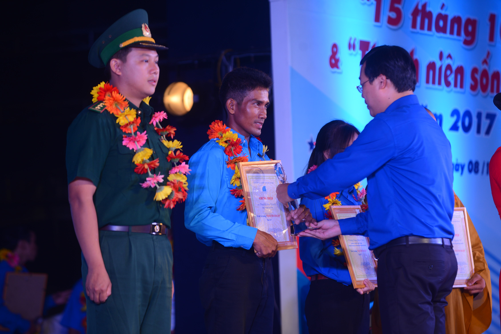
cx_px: 250
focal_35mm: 200
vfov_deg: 6.9
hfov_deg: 10.3
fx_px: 2783
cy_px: 167
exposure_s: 1/320
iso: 500
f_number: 3.5
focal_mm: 200
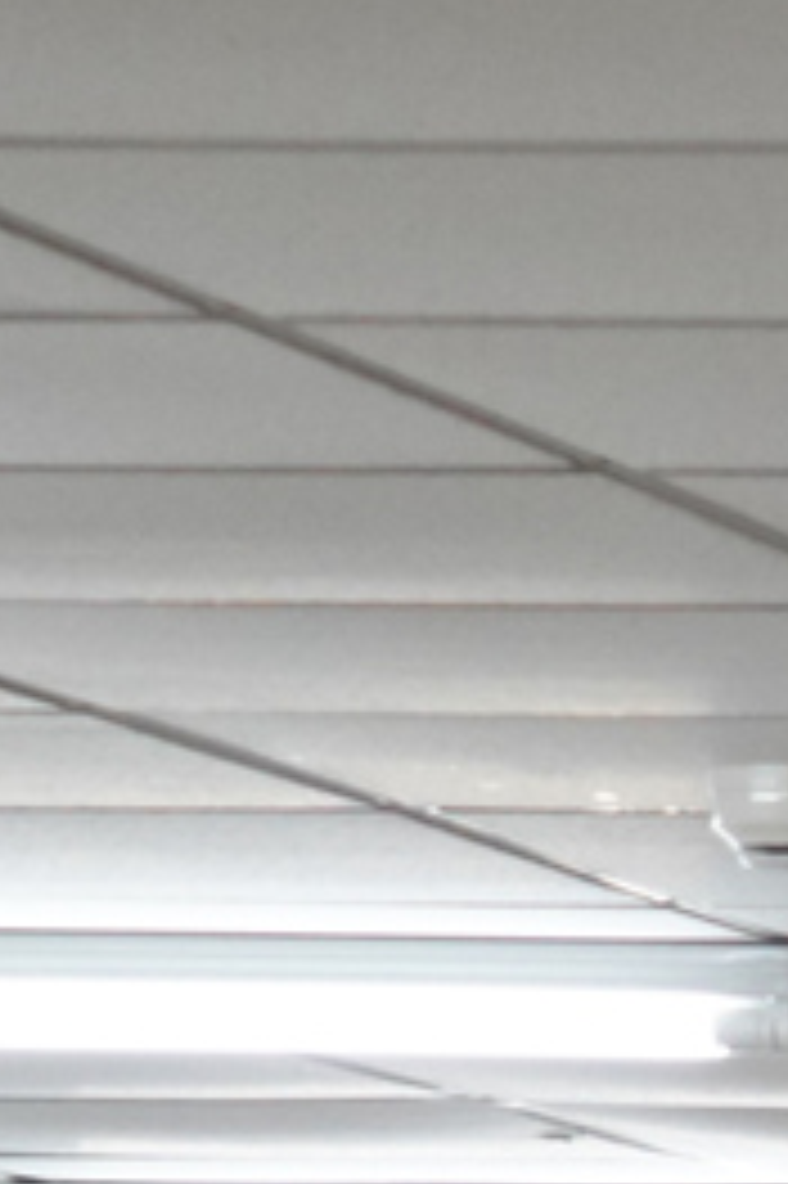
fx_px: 13741
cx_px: 4179
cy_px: 2942
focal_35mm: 418
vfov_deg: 4.8
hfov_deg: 3.1
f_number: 4
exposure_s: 1/100
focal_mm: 55
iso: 1000
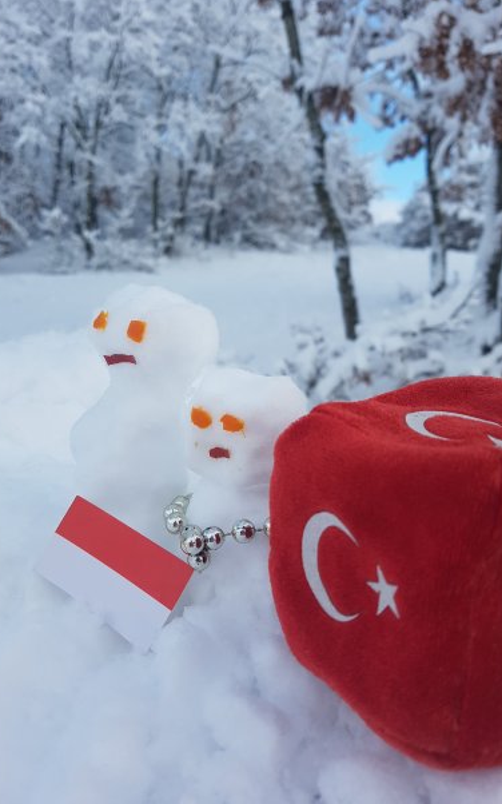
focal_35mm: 28
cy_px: 401
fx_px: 613
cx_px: 244
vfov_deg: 66.5
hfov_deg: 44.5
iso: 50
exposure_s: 1/1456
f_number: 1.7
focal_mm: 4.2
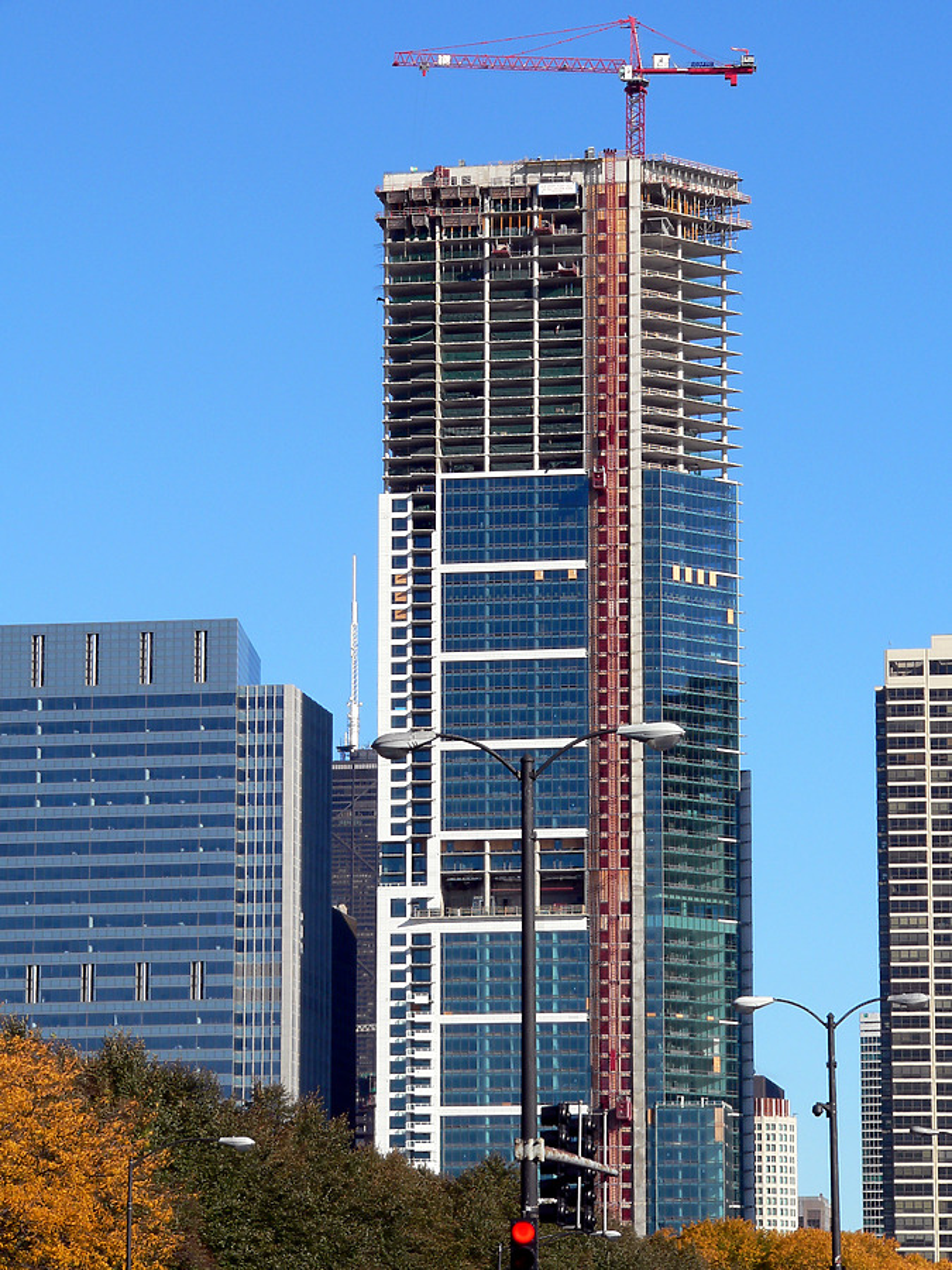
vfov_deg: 15.2
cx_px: 476
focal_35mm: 130
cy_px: 635
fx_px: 4767
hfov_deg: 11.4
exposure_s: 1/500
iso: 80
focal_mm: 21.6
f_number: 5.2
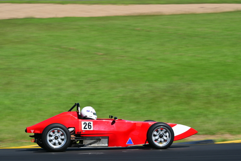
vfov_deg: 3.8
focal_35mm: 360
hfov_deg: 5.7
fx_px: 2409
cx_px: 120
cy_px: 80
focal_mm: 240
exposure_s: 1/250
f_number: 11
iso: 160
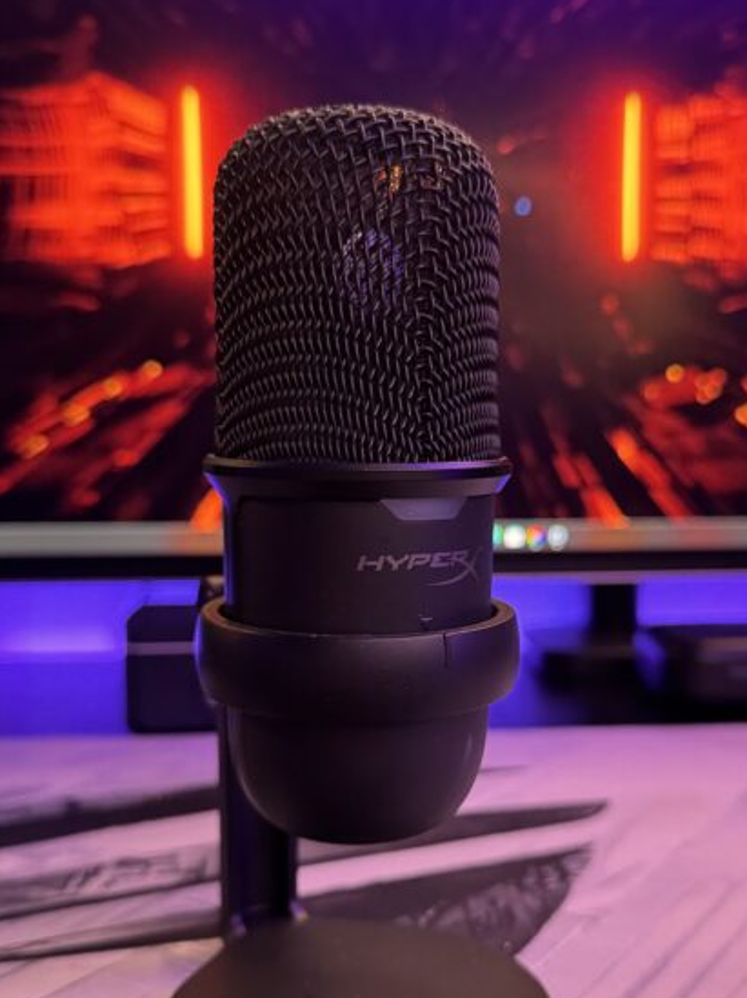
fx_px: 1008
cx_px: 425
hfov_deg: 40.6
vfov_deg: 52.4
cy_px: 587
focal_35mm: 35
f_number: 1.78
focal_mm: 6.76
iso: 1000
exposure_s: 1/32
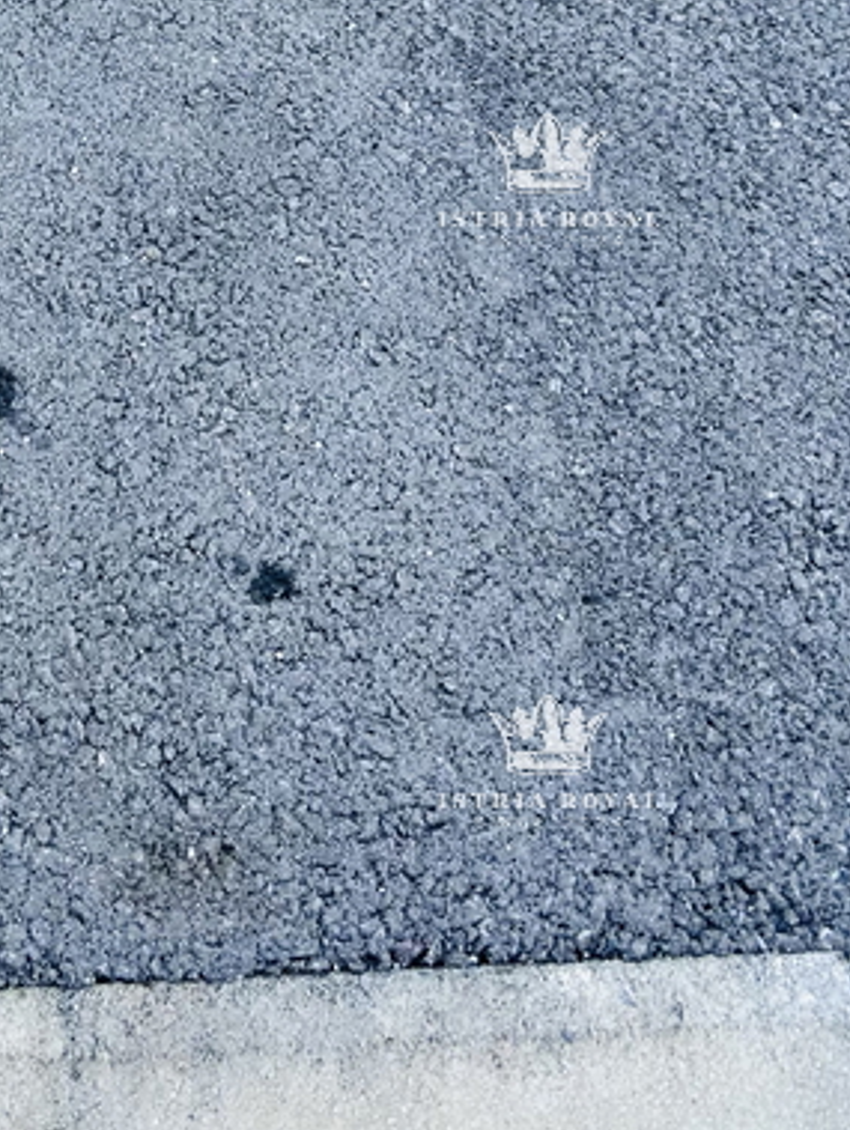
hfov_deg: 19.5
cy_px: -313
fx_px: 2419
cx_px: 42
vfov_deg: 23.5
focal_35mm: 74
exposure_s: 1/361
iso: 50
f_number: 1.5
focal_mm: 5.7
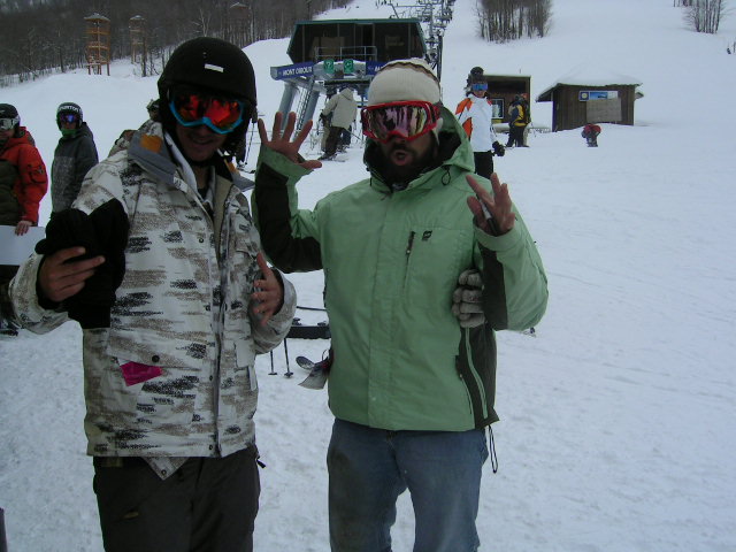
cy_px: 276
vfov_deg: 39.7
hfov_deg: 51.4
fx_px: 765
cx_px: 368
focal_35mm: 36
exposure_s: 1/676
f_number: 4.8
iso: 50
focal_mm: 5.6
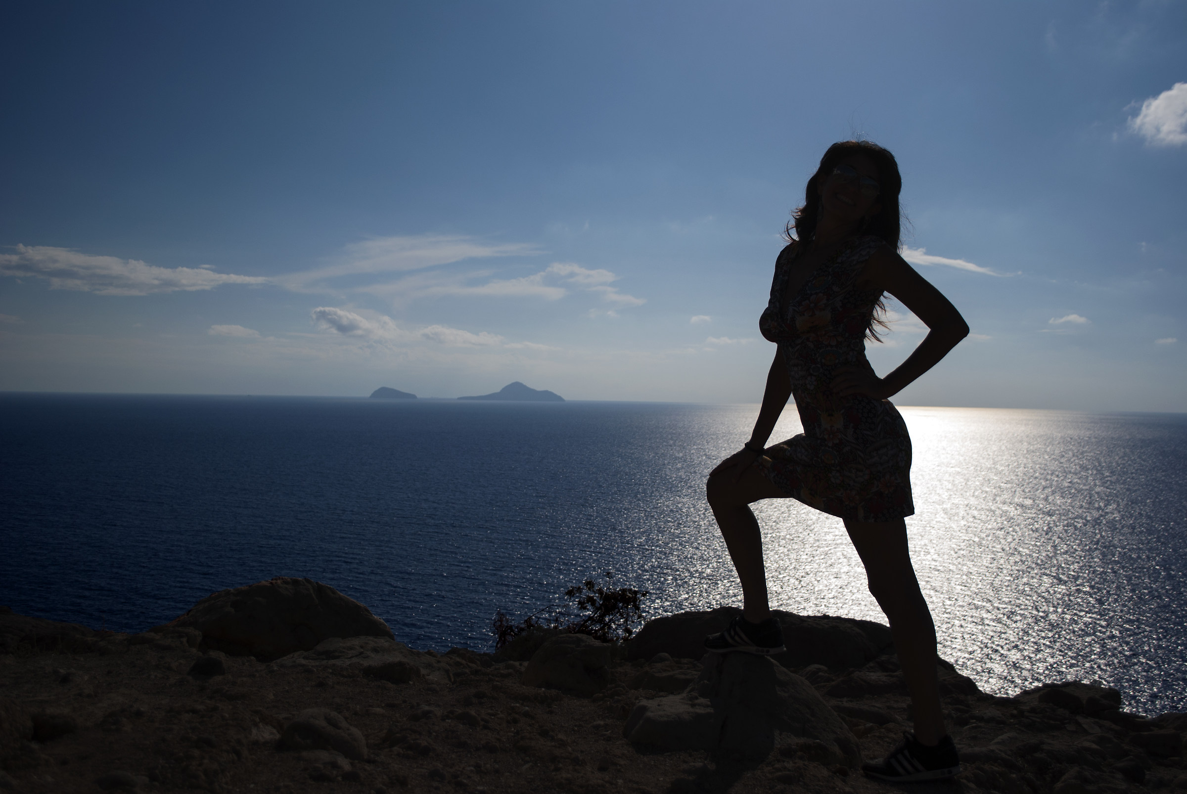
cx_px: 594
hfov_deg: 53.1
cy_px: 397
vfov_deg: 37.0
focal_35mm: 36
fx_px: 1188
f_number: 4
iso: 100
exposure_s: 1/4000
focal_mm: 24
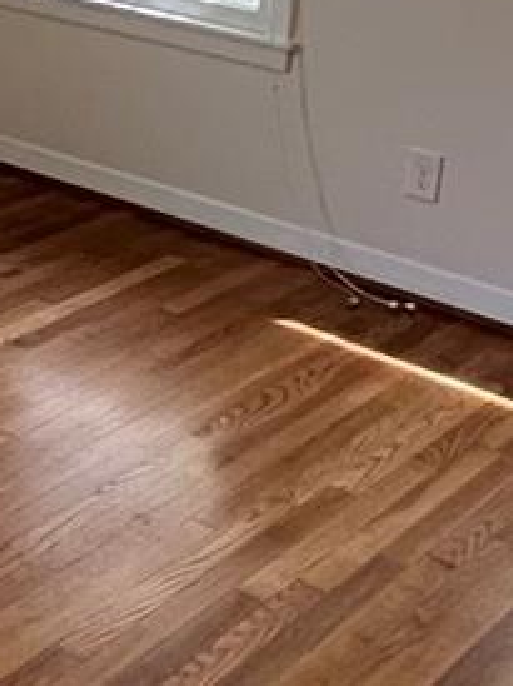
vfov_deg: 26.0
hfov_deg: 18.4
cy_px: 88
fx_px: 1445
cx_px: -200
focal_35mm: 73
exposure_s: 1/59
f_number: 1.8
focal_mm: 1.57
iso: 500
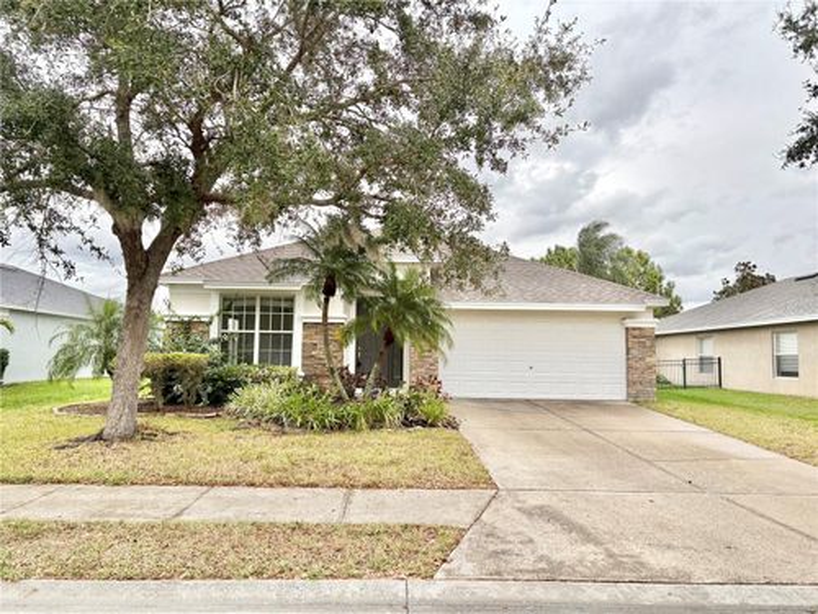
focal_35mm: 26
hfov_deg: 67.3
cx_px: 409
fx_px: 614
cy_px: 307
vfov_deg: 53.1
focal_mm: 5.96
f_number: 1.6
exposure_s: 1/591
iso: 50
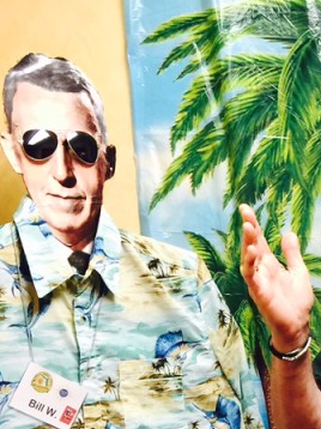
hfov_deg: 16.9
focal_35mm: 83
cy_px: 418
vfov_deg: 22.7
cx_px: 393
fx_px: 1027
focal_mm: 4.15
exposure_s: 1/15
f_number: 2.2
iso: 64
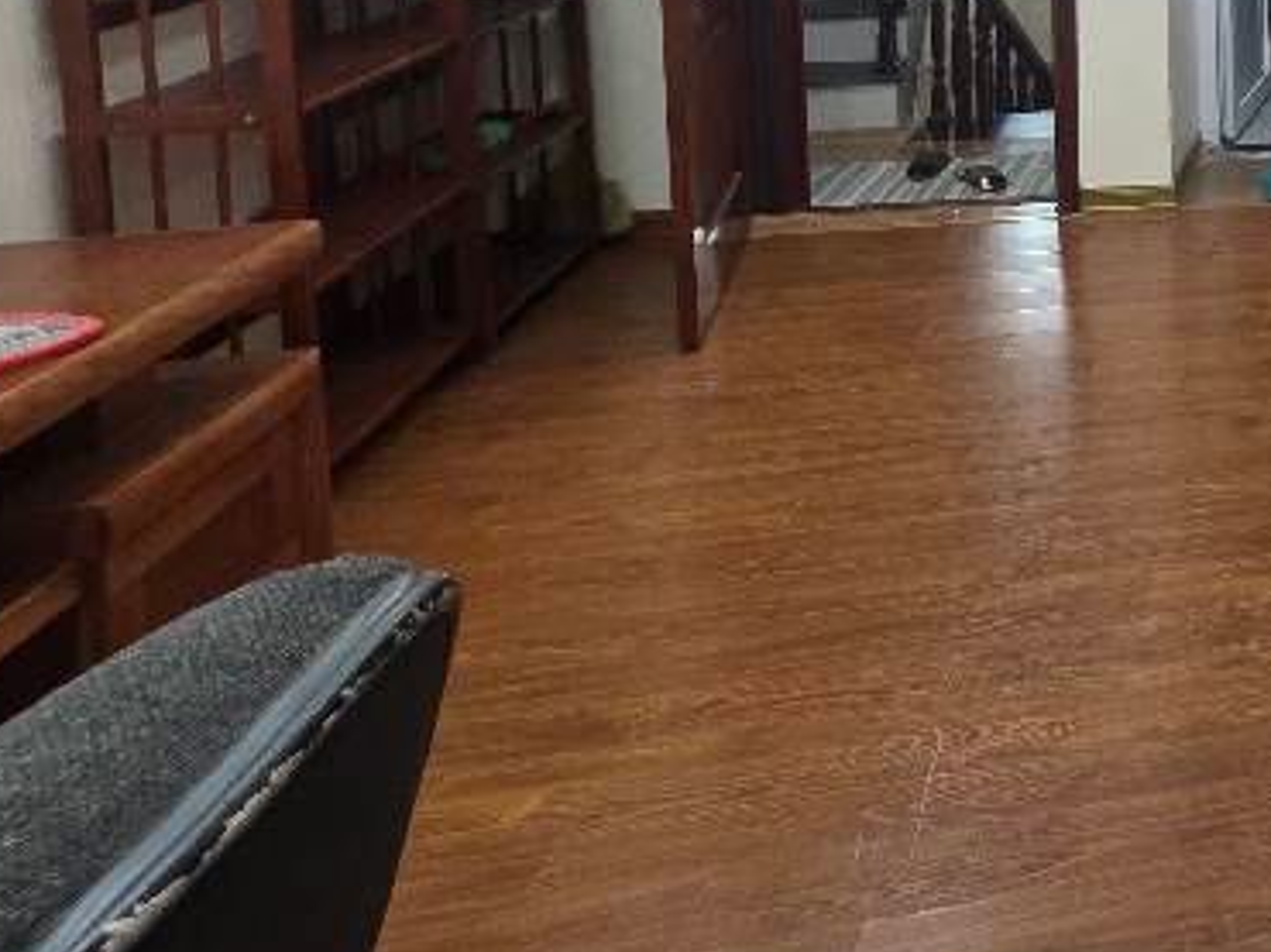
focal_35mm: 36
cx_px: 1707
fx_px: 1321
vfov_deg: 34.1
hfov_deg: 34.0
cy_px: -103
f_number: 1.9
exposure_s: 1/100
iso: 200
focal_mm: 2.2
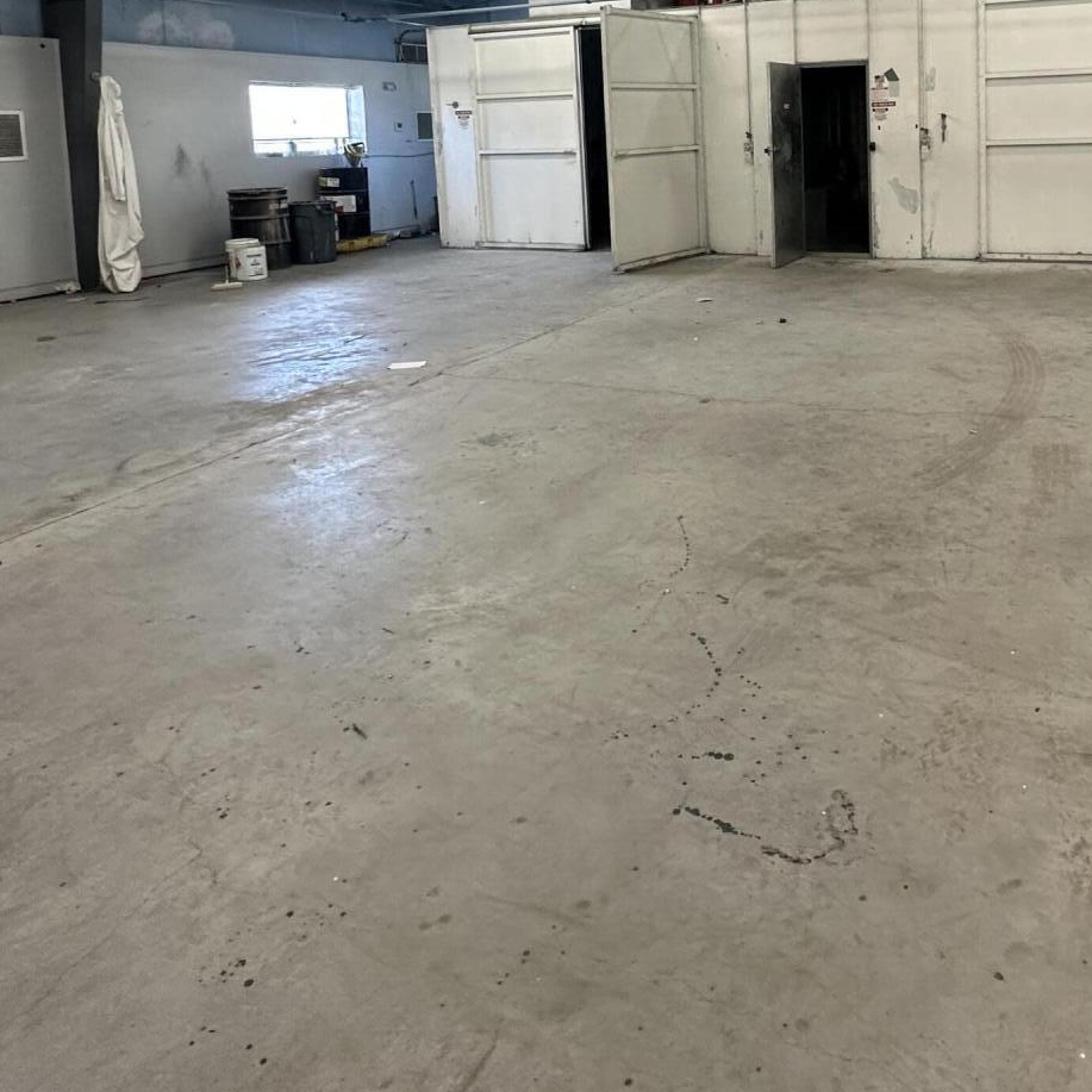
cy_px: 208
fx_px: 964
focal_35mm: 27
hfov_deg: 57.1
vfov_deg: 54.7
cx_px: 773
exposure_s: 1/120
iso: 250
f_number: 2.2
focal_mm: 2.22
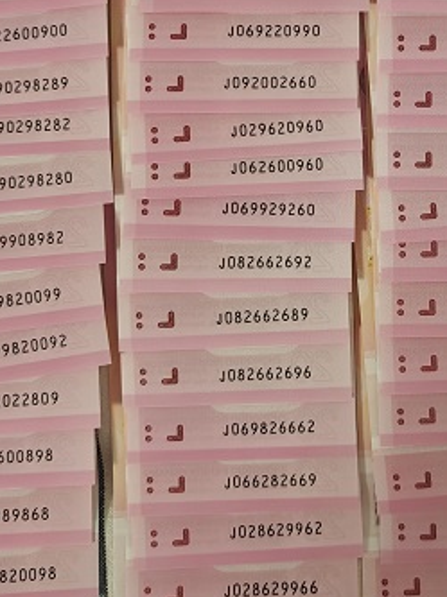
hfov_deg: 27.9
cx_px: 365
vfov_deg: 37.1
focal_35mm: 51
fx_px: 880
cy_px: 194
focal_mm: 6.06
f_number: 1.6
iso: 1600
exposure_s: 1/33
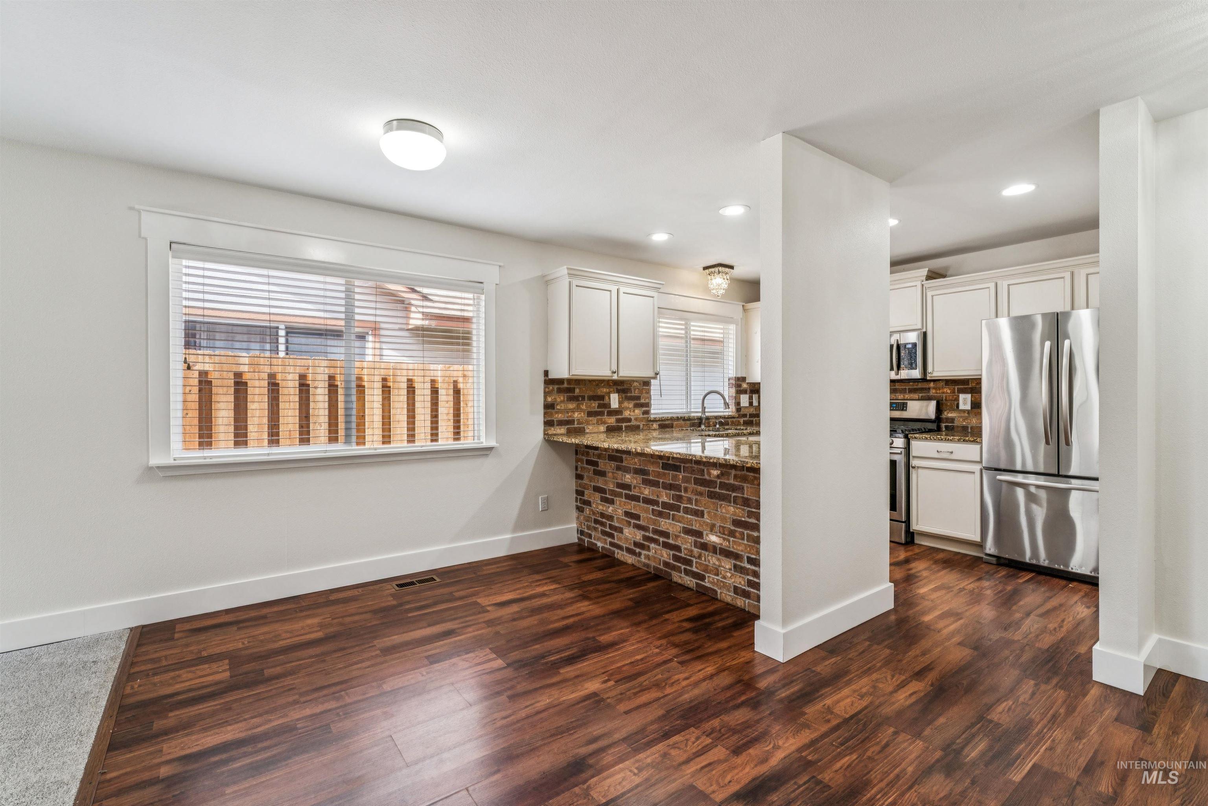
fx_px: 537
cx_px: 604
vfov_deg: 73.7
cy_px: 403
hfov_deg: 96.7
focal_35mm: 16
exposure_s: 1/13
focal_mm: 16
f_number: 13
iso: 400
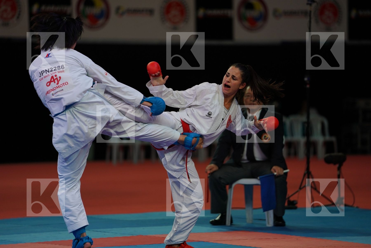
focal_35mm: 200
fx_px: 2061
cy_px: 124
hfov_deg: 10.3
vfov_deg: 6.9
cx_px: 186
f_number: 2.8
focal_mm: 200
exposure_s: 1/1000
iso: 500
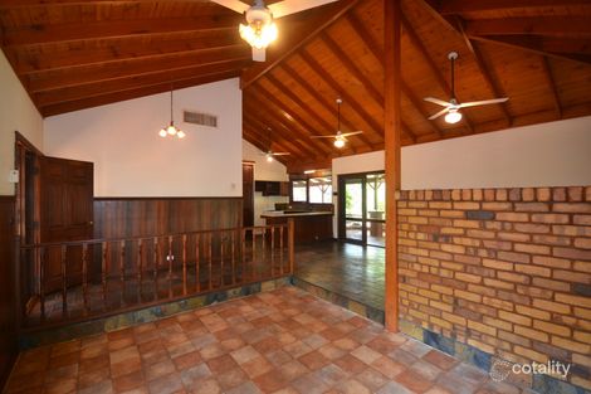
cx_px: 296
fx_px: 246
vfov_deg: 77.3
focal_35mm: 15
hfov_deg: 100.4
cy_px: 197
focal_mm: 10
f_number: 4
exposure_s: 1/60
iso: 1000
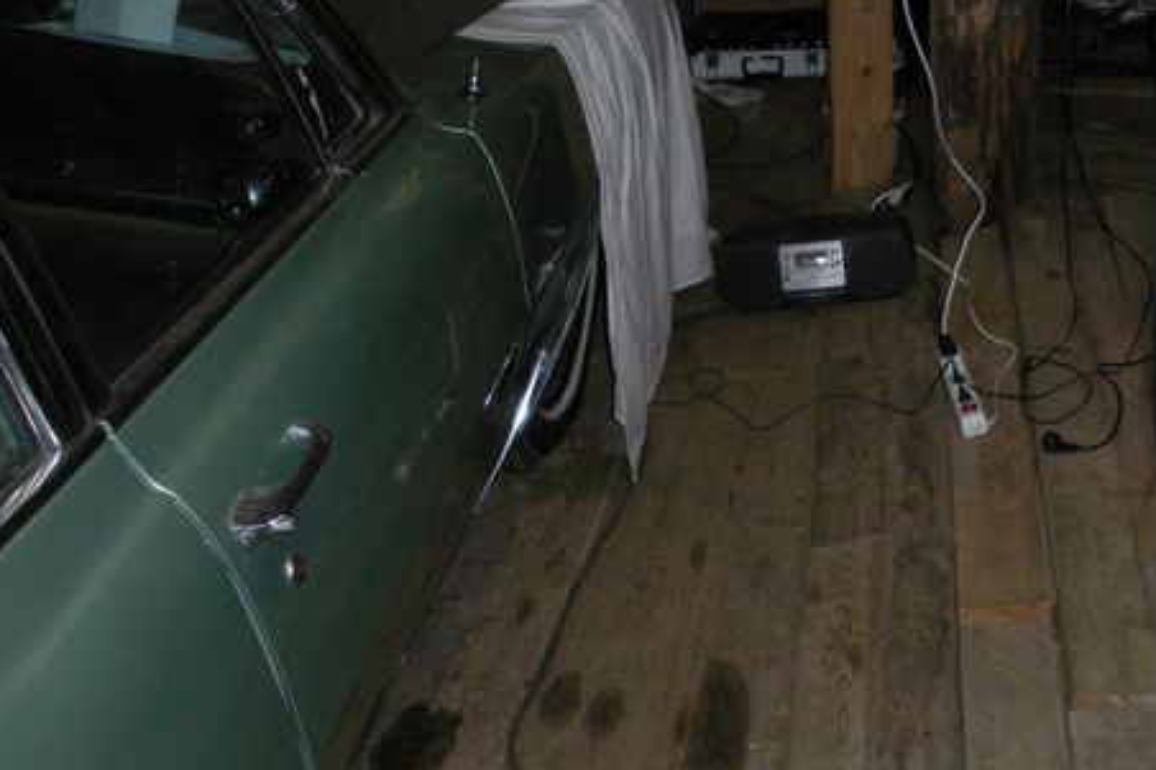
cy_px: 363
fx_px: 1701
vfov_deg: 25.5
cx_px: 811
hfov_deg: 37.0
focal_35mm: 53
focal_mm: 6.3
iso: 200
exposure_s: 1/60
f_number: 3.5
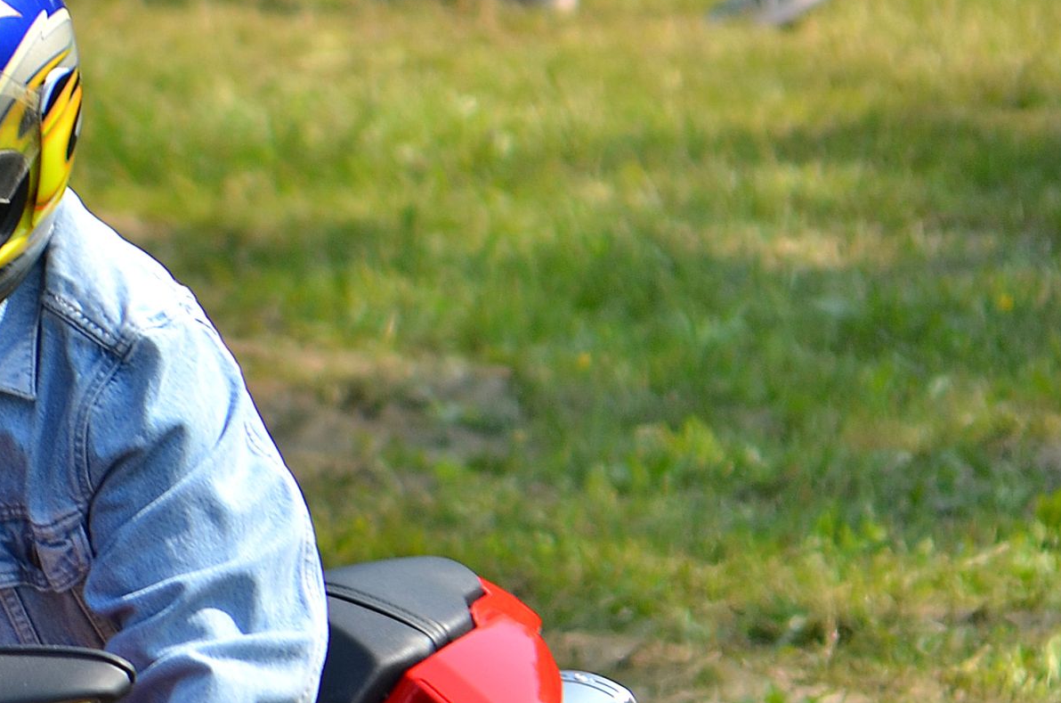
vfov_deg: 1.6
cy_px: 910
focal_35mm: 856
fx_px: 25171
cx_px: -23
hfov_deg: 2.4
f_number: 4.5
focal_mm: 170
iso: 100
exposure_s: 1/500
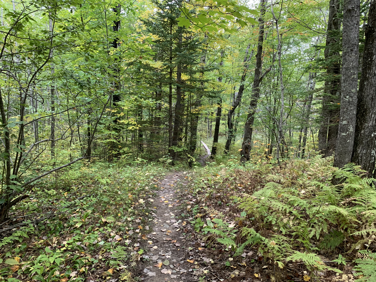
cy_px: 141
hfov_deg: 67.3
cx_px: 188
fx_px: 282
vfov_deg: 53.1
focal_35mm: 26
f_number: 1.8
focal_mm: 4.25
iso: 125
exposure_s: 1/60
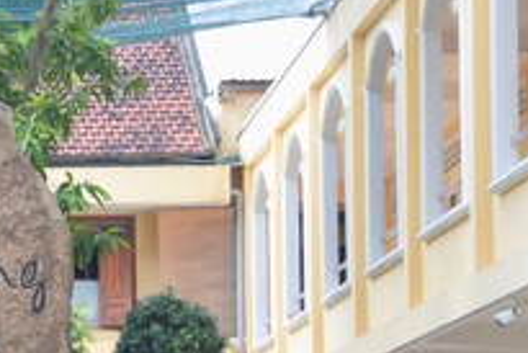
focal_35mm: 206
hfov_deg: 9.8
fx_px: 3023
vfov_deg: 6.7
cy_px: 320
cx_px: -178
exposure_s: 1/200
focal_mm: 65
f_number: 4
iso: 100
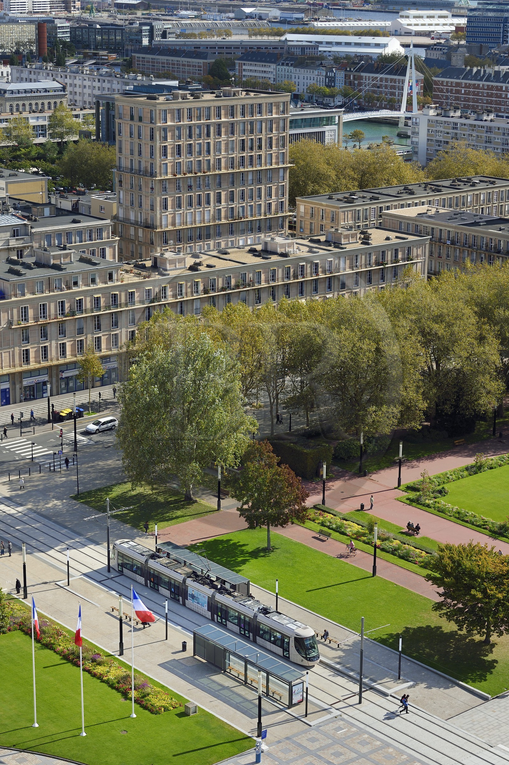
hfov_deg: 19.4
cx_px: 254
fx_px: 1486
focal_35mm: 70
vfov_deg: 28.9
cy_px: 382
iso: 200
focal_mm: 70
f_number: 8
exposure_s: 1/400
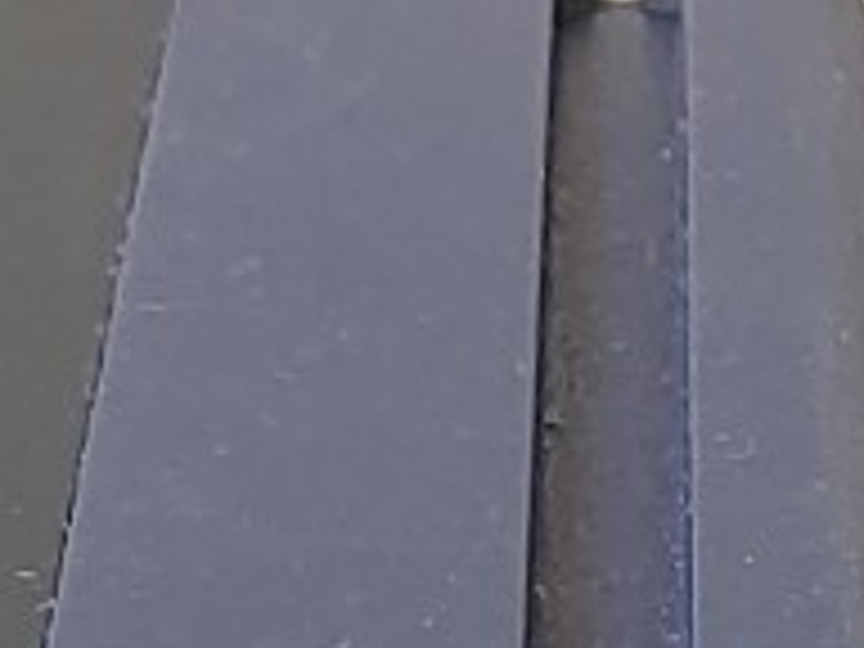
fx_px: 7313
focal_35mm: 293
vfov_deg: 5.0
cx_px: 1102
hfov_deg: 6.7
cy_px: 1408
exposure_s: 1/60
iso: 50
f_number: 1.8
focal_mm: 4.36
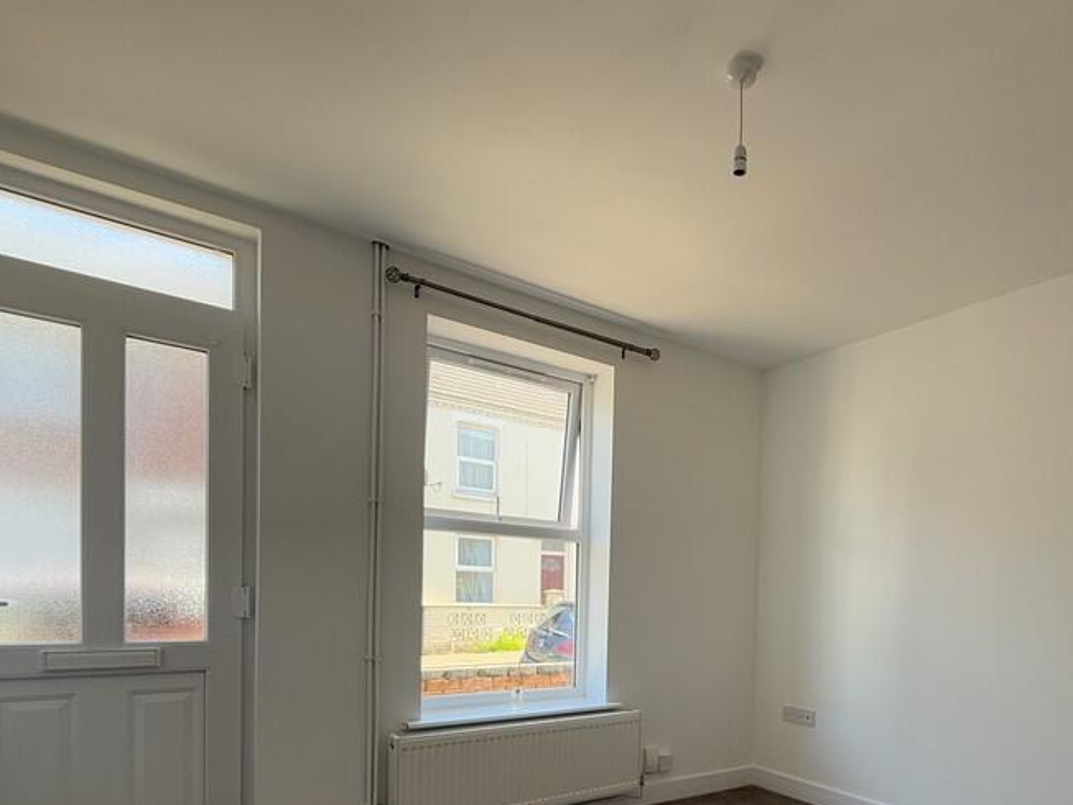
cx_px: 686
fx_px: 682
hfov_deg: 74.7
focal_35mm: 22
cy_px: 614
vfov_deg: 57.6
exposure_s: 1/99
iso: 64
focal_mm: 2.22
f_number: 2.2
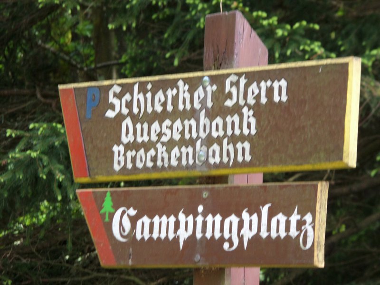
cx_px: 190
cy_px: 142
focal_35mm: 240
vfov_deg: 6.2
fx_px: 2635
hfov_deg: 8.2
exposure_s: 1/45
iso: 200
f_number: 6.3
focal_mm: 43
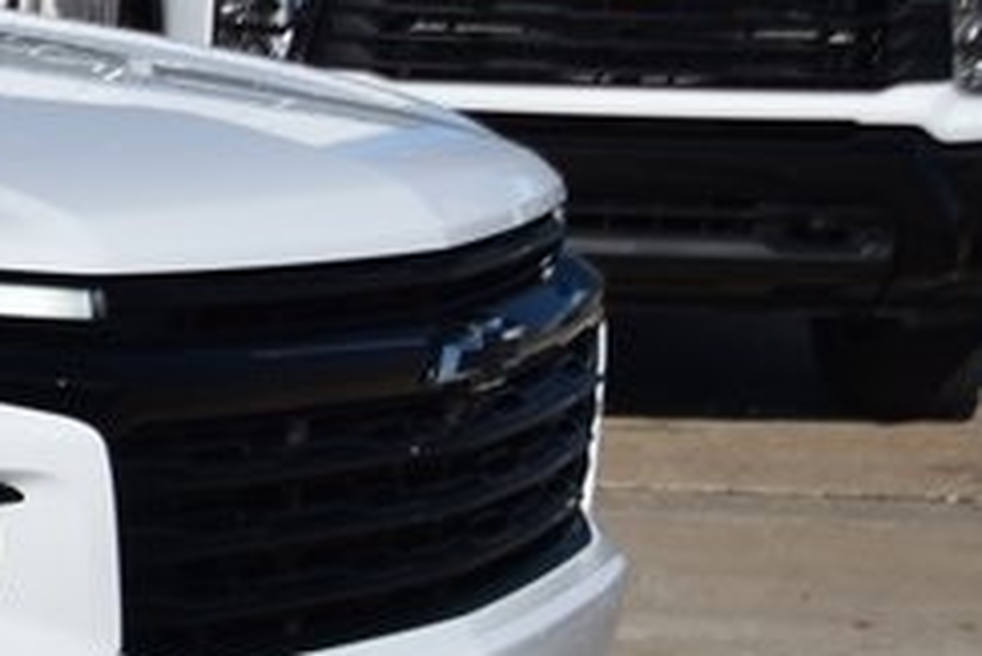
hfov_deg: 12.2
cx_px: -912
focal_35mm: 151
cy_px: 245
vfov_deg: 9.1
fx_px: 4121
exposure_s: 1/2000
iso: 100
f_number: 4.5
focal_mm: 24
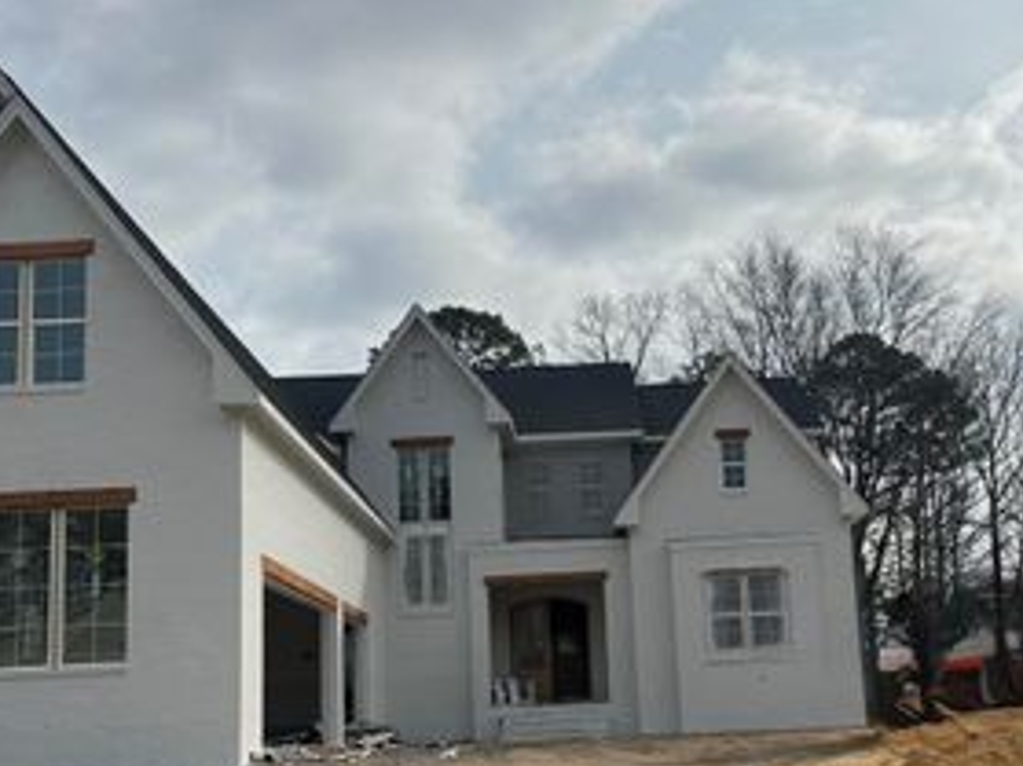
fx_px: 1270
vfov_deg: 33.3
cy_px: 508
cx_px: 550
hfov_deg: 43.8
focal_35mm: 43
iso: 80
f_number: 1.78
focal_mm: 6.86
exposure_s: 1/10753
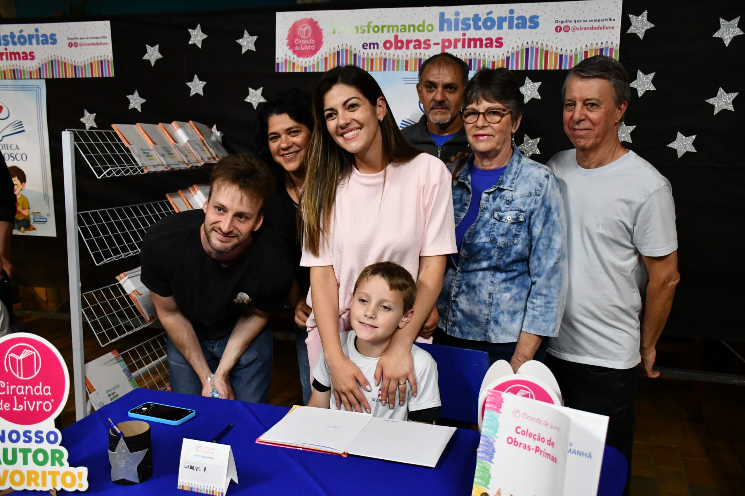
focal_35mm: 34
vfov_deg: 38.9
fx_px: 704
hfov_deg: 55.8
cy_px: 248
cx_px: 372
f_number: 3.8
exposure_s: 1/60
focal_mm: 23
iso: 5000
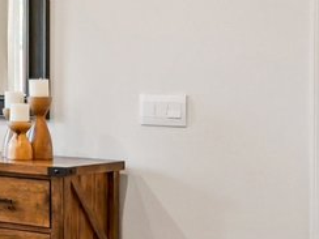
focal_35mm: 113
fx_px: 1041
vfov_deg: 13.1
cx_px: -445
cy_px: 74
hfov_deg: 13.1
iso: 800
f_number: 8
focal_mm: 14
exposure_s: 1/80
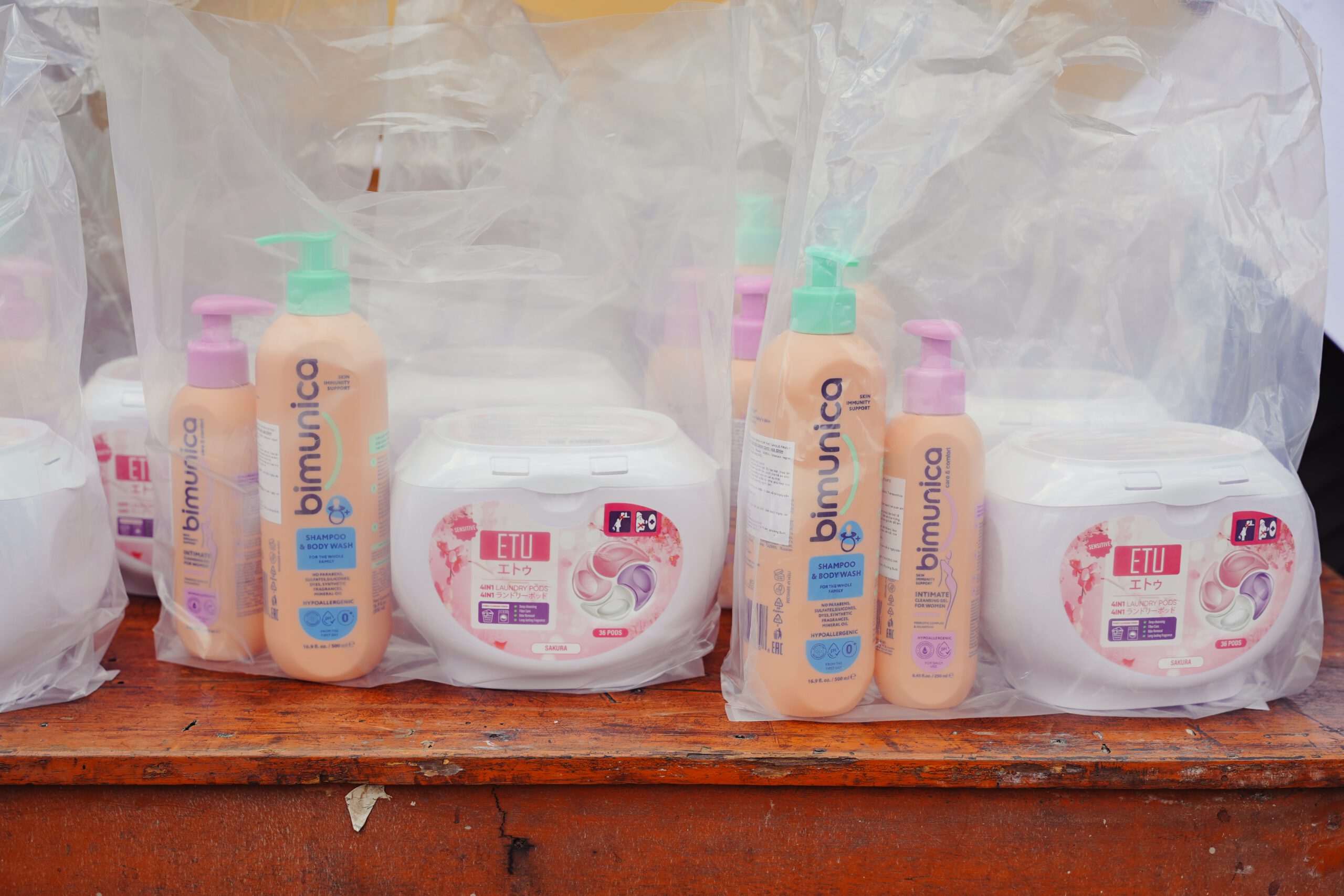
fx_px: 1863
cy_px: 448
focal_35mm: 50
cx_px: 672
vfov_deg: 27.0
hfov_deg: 39.7
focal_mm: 49.9
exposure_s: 1/200
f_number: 5
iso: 125
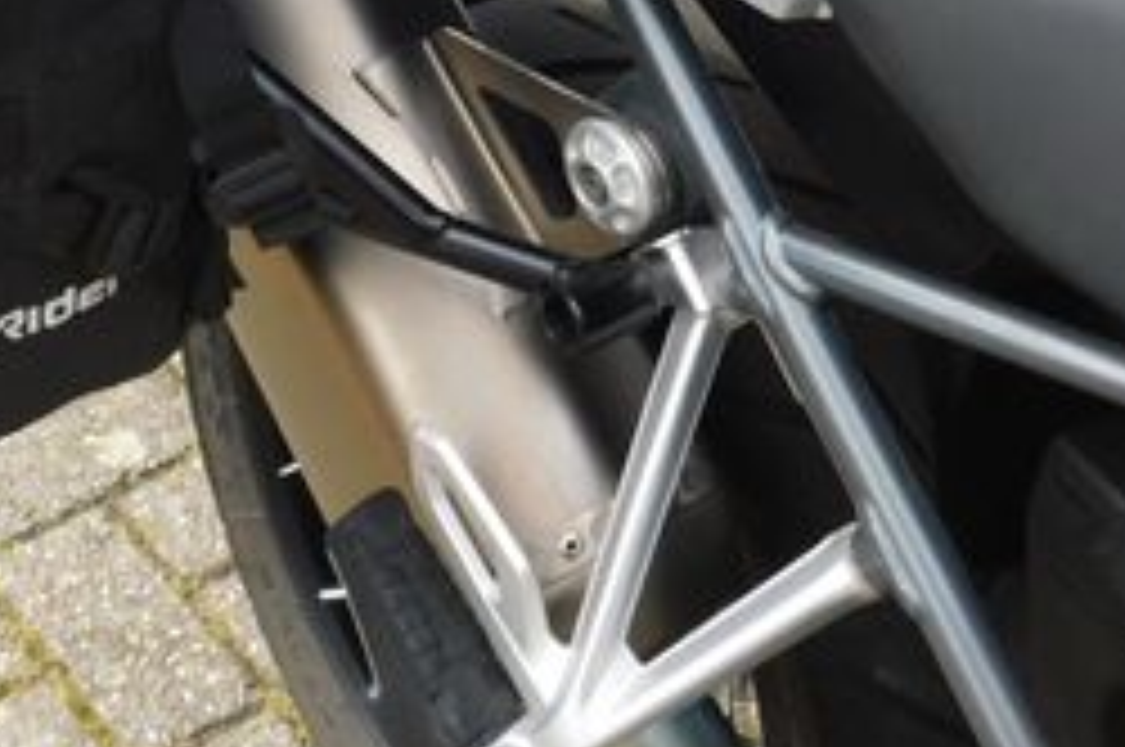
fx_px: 2497
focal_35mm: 80
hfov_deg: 25.3
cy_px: -310
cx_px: 400
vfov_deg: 15.9
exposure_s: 1/200
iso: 125
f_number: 3.2
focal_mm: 5.3
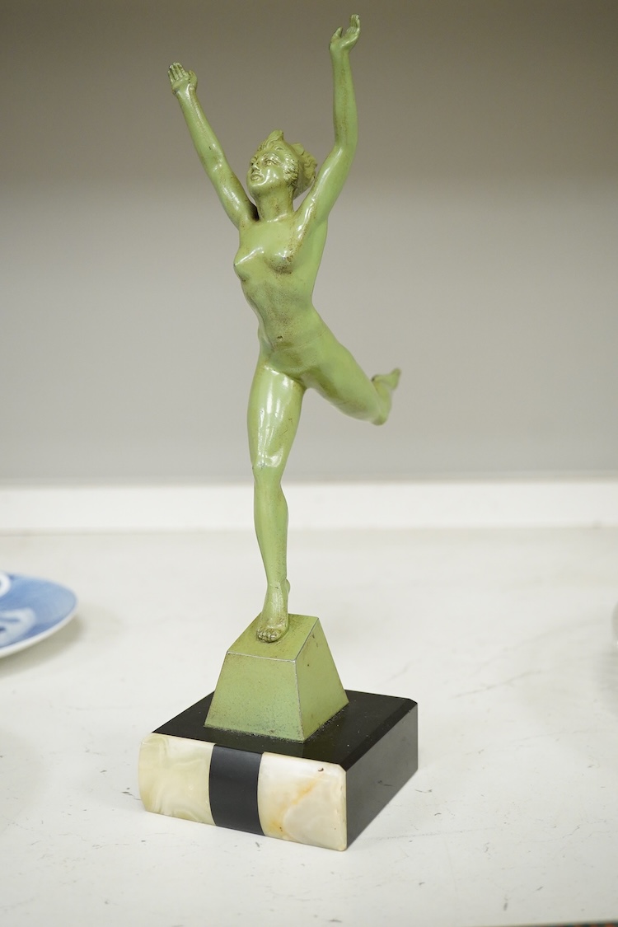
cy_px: 464
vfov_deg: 43.6
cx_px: 309
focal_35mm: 45
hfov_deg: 29.9
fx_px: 1159
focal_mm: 30
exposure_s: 1/160
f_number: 6.3
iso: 2500
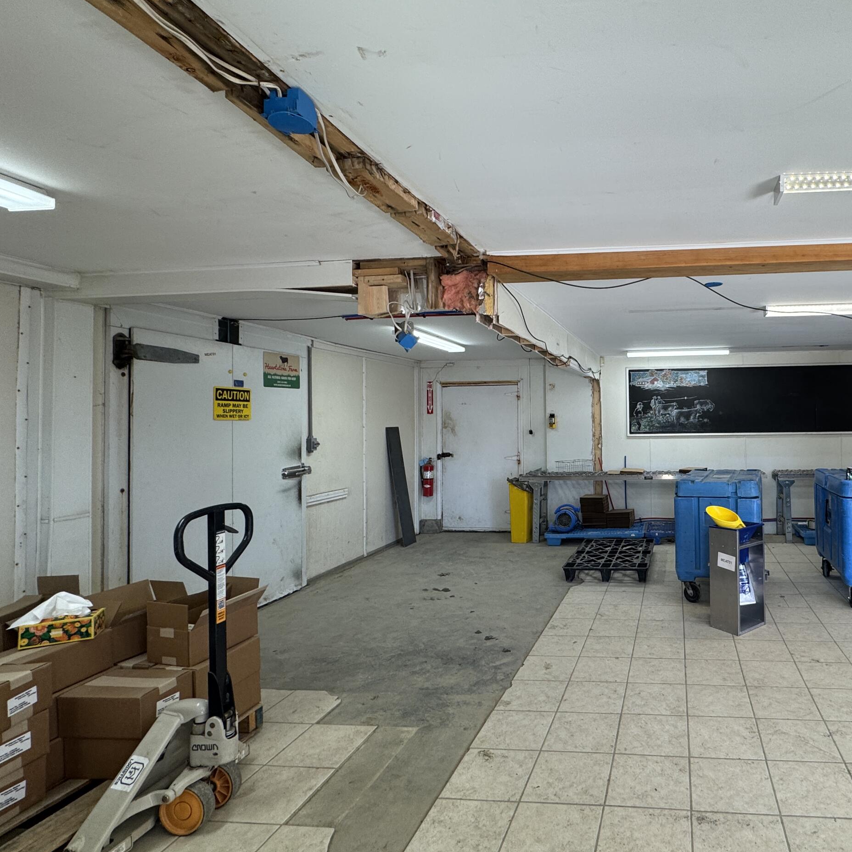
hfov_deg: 70.3
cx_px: 630
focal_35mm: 20
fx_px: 557
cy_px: 403
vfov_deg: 74.8
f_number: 2.2
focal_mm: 2.22
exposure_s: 1/120
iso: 64
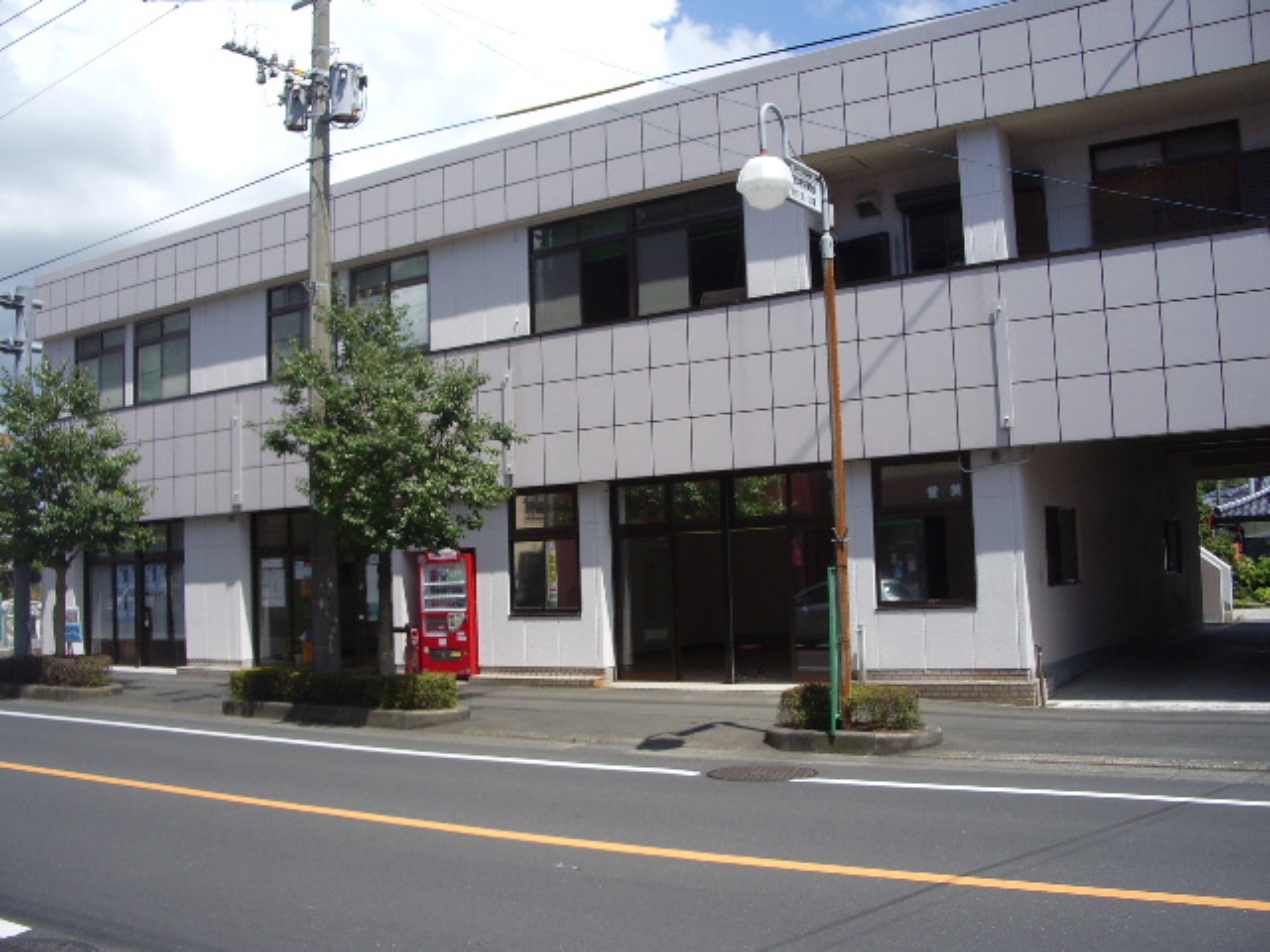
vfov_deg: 40.7
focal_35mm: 35
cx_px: 635
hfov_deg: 52.6
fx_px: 1284
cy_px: 476
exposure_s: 1/640
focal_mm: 5.8
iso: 80
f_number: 4.3
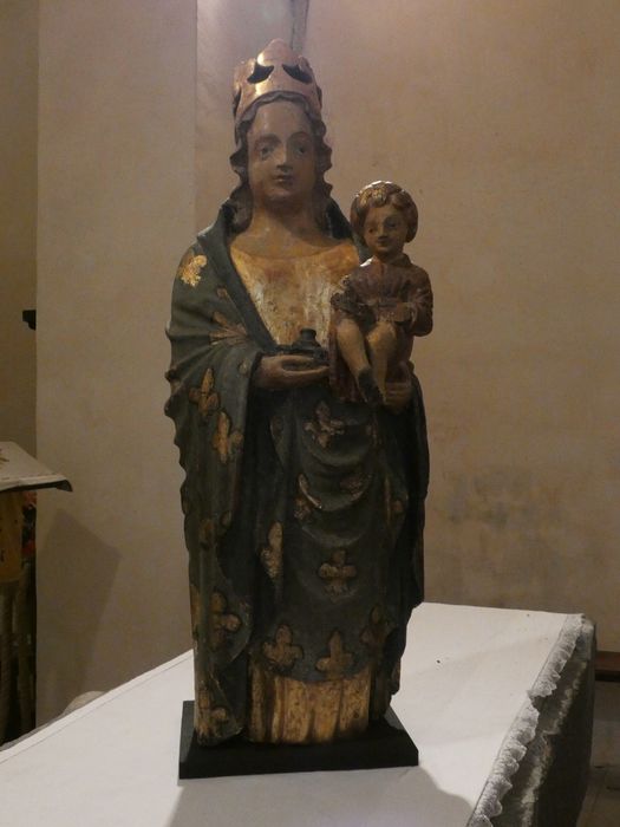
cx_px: 310
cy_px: 414
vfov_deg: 49.0
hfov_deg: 37.7
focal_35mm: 38
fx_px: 907
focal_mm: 6.8
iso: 1000
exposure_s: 1/80
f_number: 3.5
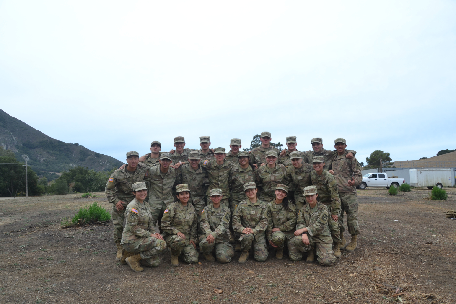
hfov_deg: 67.4
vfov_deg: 47.9
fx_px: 342
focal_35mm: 27
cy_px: 152
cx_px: 228
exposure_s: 1/200
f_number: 7.1
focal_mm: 18
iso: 100
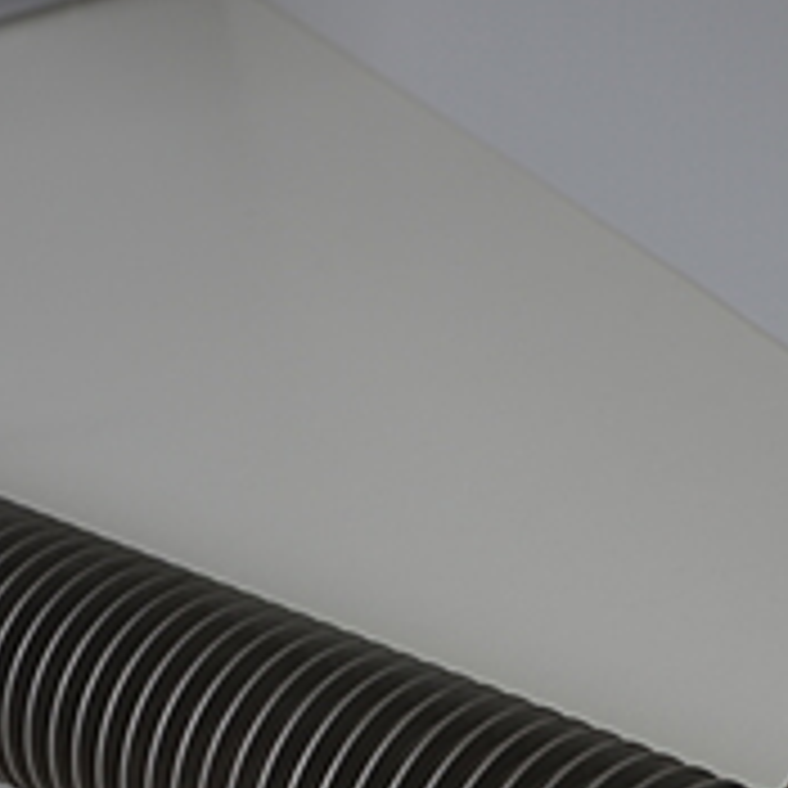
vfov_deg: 16.9
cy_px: 691
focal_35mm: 102
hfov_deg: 17.0
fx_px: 2627
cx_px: 284
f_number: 5.6
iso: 110
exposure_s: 1/60
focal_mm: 28
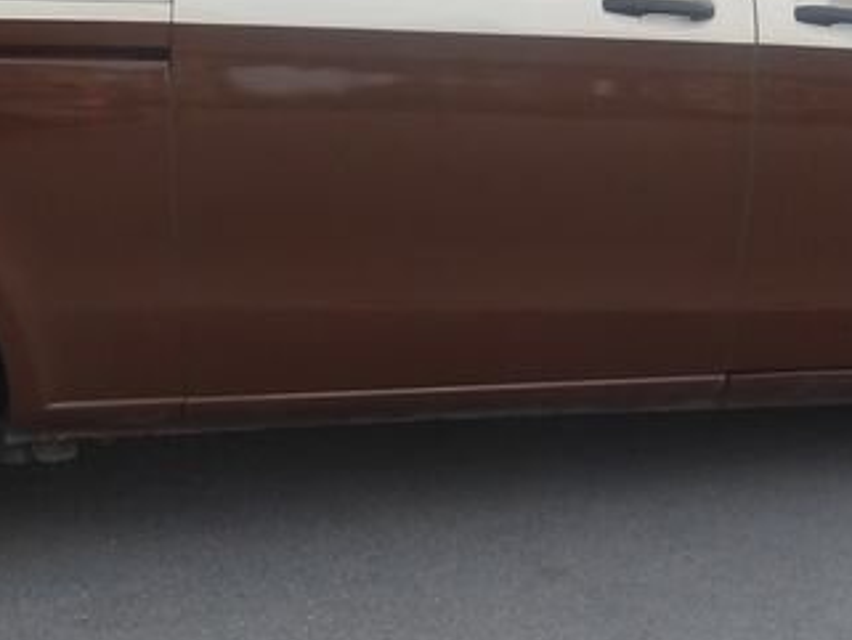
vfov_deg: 16.8
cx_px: 329
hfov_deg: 22.7
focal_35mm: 86
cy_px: 3
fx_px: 2118
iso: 100
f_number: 3
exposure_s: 1/436
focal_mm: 4.9
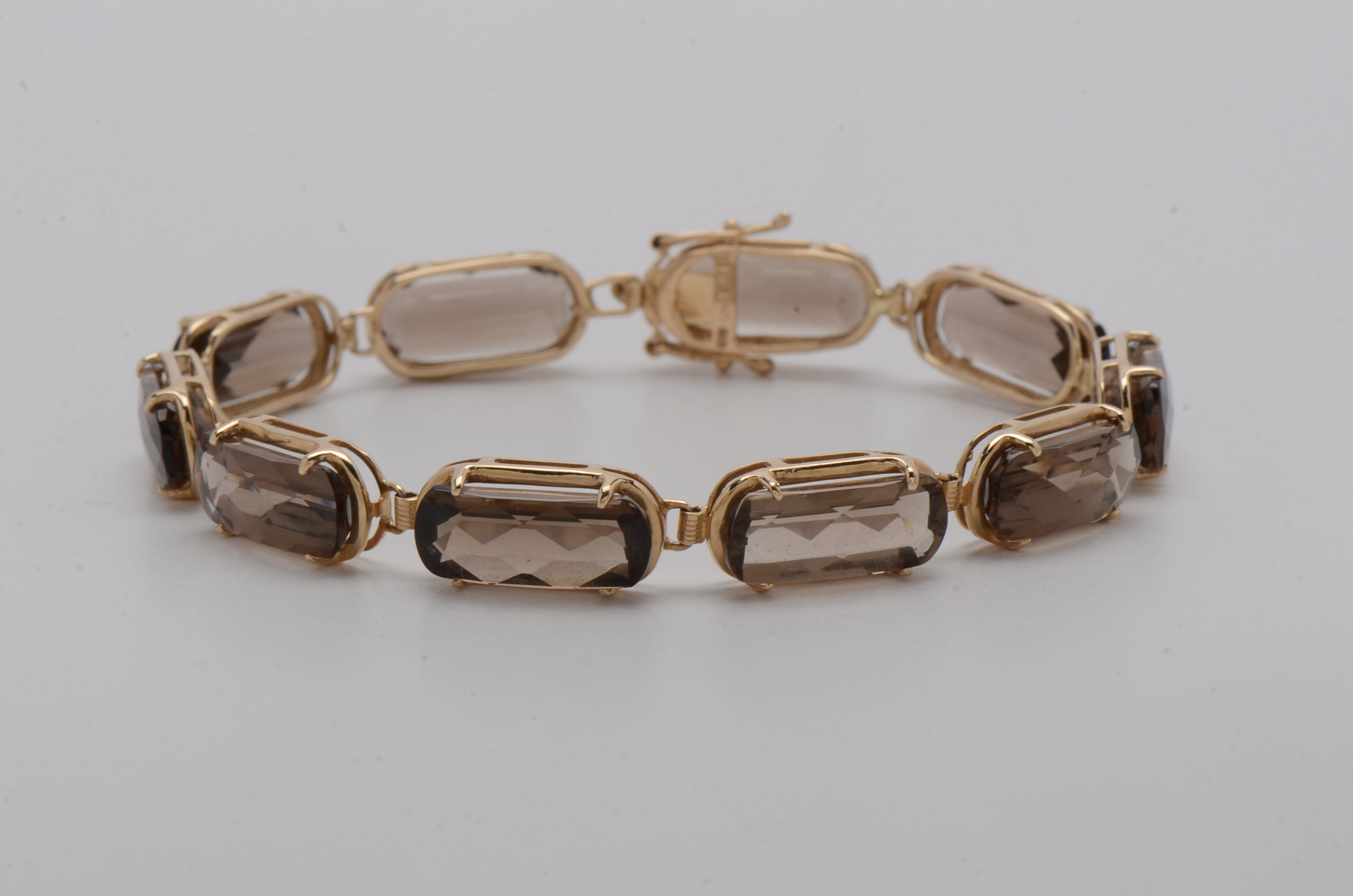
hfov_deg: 16.1
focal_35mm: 128
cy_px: 448
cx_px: 676
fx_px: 4782
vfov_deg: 10.7
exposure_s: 1/125
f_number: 22
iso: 200
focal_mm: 85
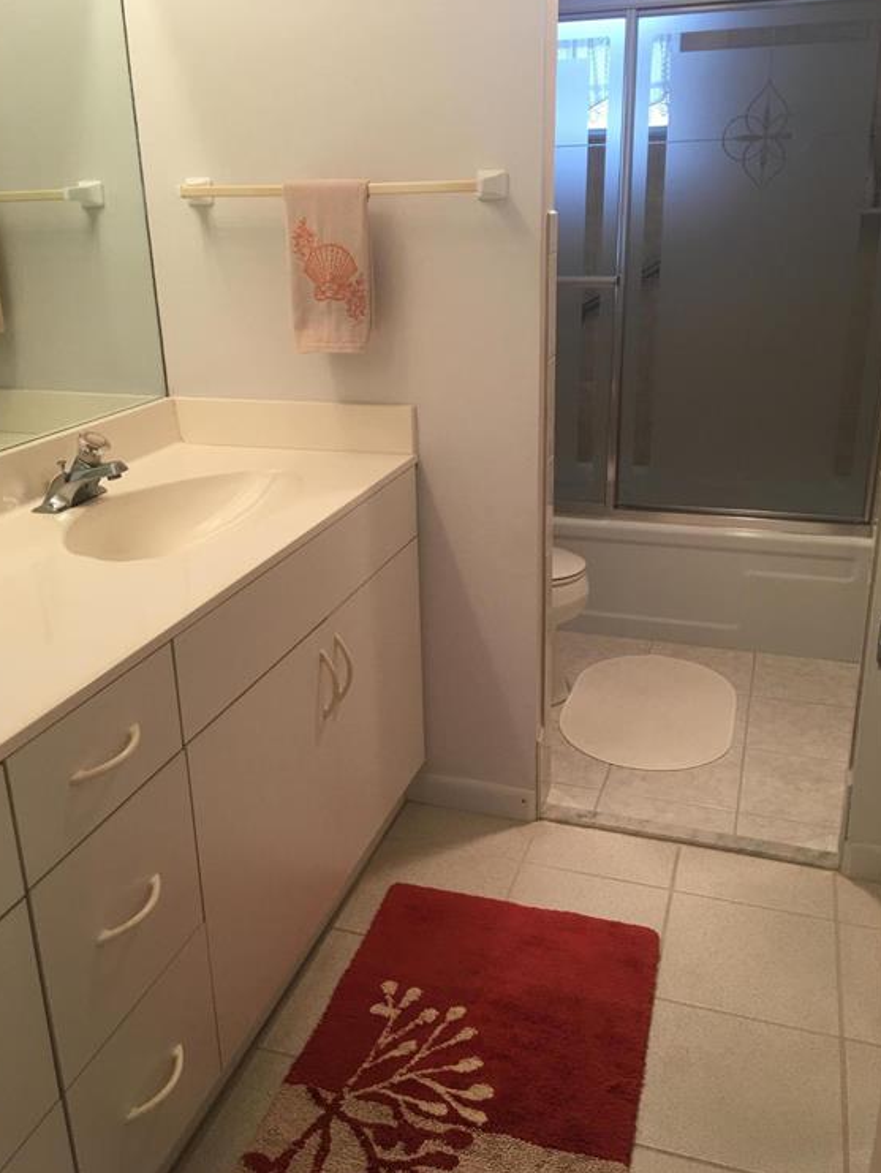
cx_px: 433
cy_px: 582
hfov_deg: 46.8
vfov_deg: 59.9
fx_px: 1017
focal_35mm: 30
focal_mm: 4.15
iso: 25
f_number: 2.2
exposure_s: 1/40
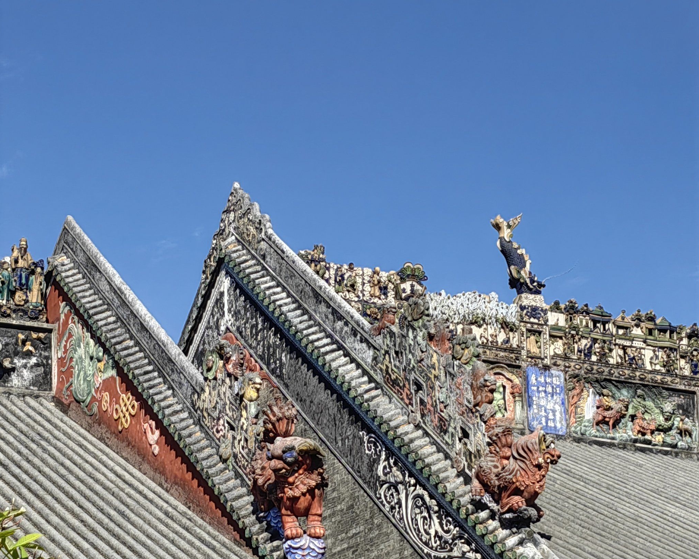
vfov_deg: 15.6
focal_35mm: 98
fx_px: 2027
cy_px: 424
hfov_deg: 19.6
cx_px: 349
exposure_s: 1/2500
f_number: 1.8
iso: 80
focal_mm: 5.54
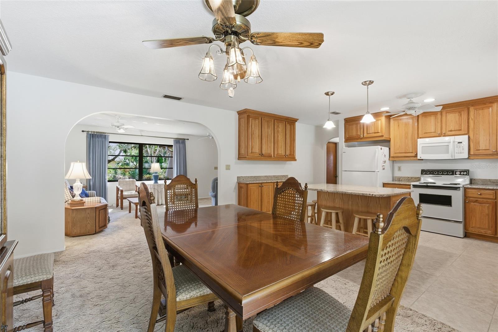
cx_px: 249
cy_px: 166
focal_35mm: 16
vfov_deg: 73.7
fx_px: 221
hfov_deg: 96.7
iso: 400
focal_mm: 16
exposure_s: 1/40
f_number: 9
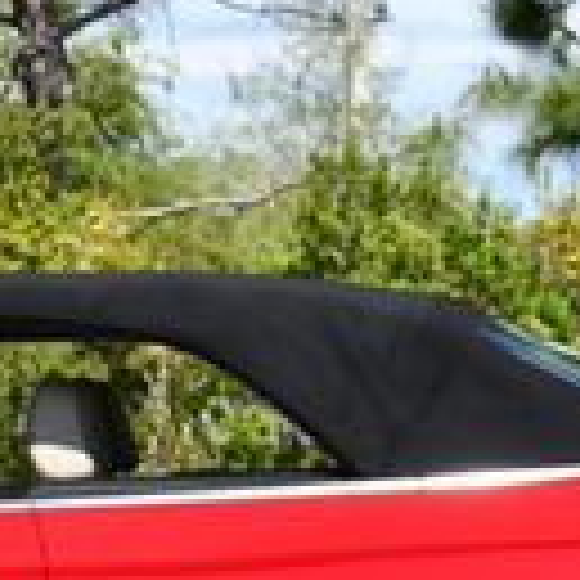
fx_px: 4170
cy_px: 306
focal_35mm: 220
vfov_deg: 8.0
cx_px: -36
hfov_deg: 7.9
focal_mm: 26
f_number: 8
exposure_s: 1/250
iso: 125
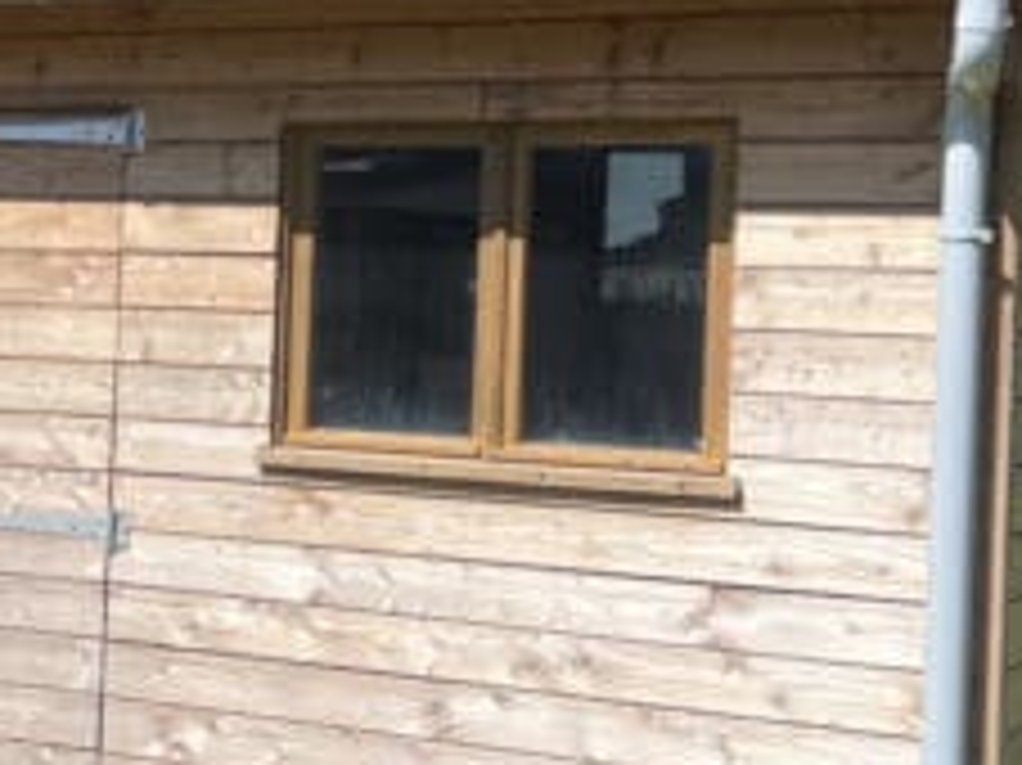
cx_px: 72
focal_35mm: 88
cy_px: 279
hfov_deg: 21.7
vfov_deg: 16.7
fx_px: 2597
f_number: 1.5
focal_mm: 5.7
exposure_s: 1/4115
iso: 50
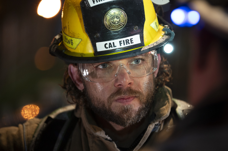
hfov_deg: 12.5
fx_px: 1044
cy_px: 76
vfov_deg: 8.3
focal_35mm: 165
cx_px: 114
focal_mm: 165
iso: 2500
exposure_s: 1/125
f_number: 2.8
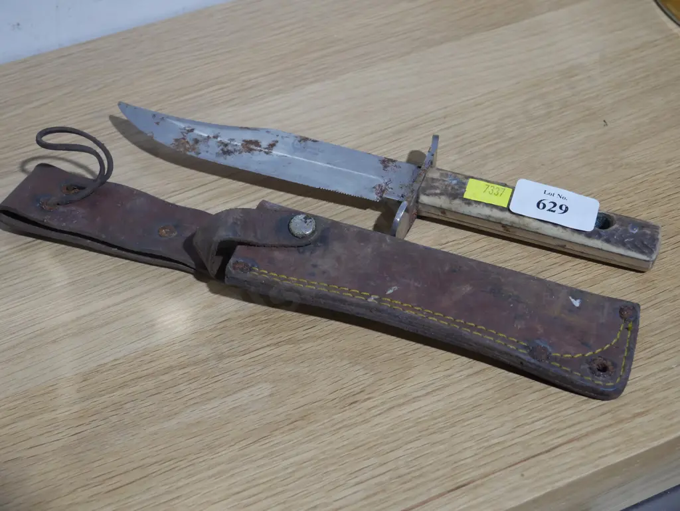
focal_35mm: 58
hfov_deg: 33.2
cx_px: 340
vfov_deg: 25.3
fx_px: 1140
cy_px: 256
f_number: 5.4
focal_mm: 29
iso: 640
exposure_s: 1/60
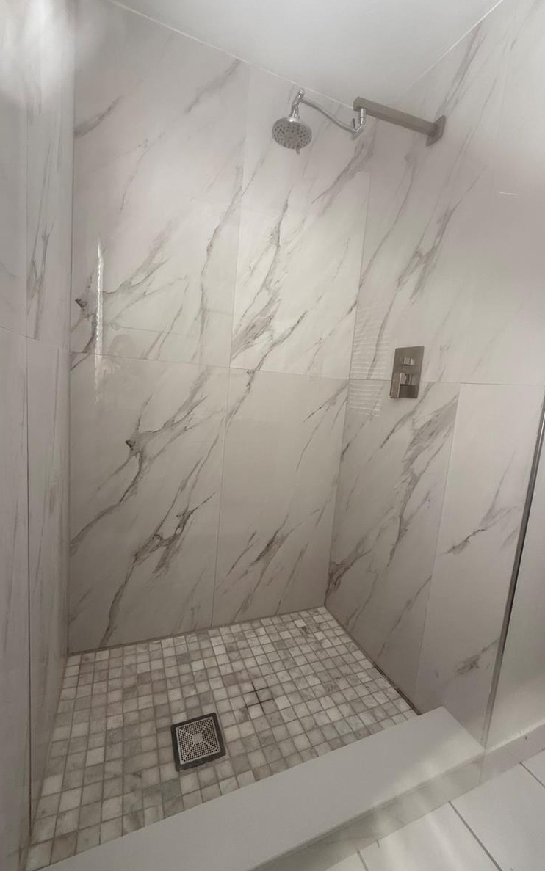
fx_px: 356
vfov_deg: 101.5
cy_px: 433
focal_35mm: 15
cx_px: 267
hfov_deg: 74.8
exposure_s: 1/99
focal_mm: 2.22
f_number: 2.2
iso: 125
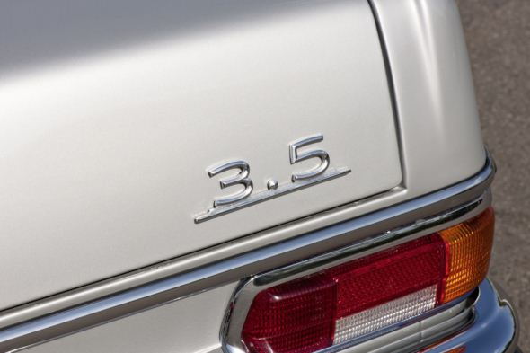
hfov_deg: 19.5
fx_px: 1545
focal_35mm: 105
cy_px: 176
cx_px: 265
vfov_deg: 13.0
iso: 100
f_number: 16
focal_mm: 105
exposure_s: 1/160
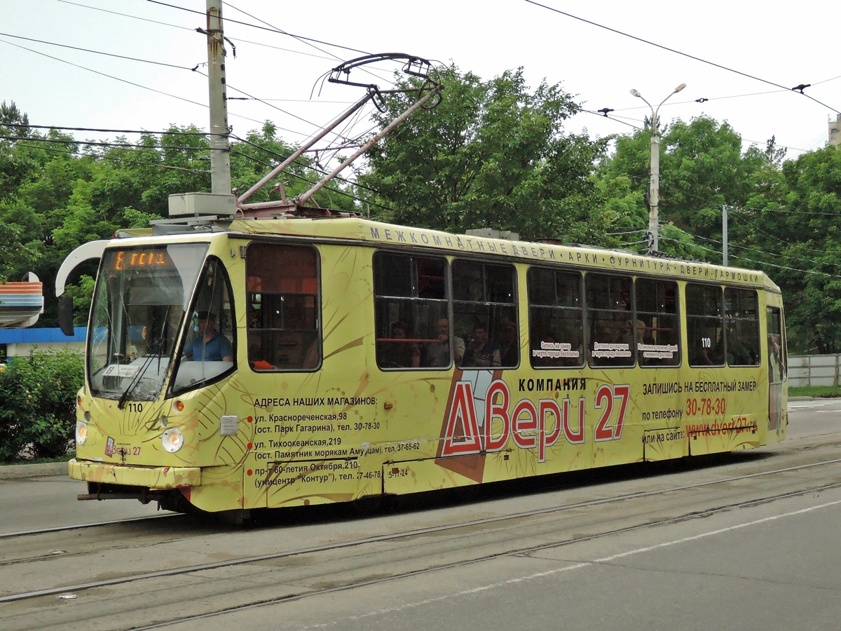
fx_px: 1215
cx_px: 420
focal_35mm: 50
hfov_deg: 38.2
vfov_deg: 29.1
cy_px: 316
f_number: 3.2
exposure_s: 1/2000
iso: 1000
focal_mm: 10.7
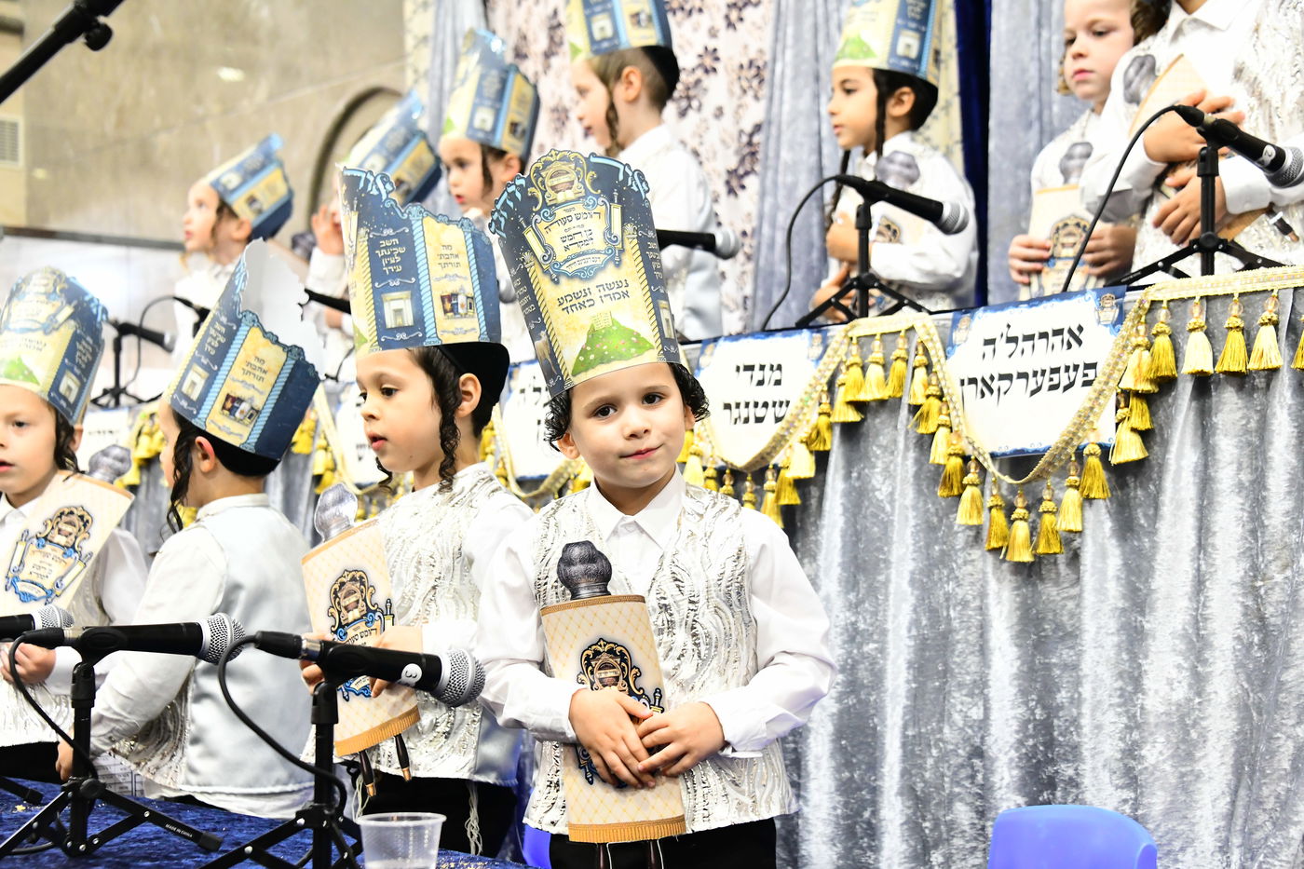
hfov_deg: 31.0
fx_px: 2354
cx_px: 652
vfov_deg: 20.9
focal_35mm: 65
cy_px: 434
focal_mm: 65
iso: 4000
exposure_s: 1/200
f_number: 5.6
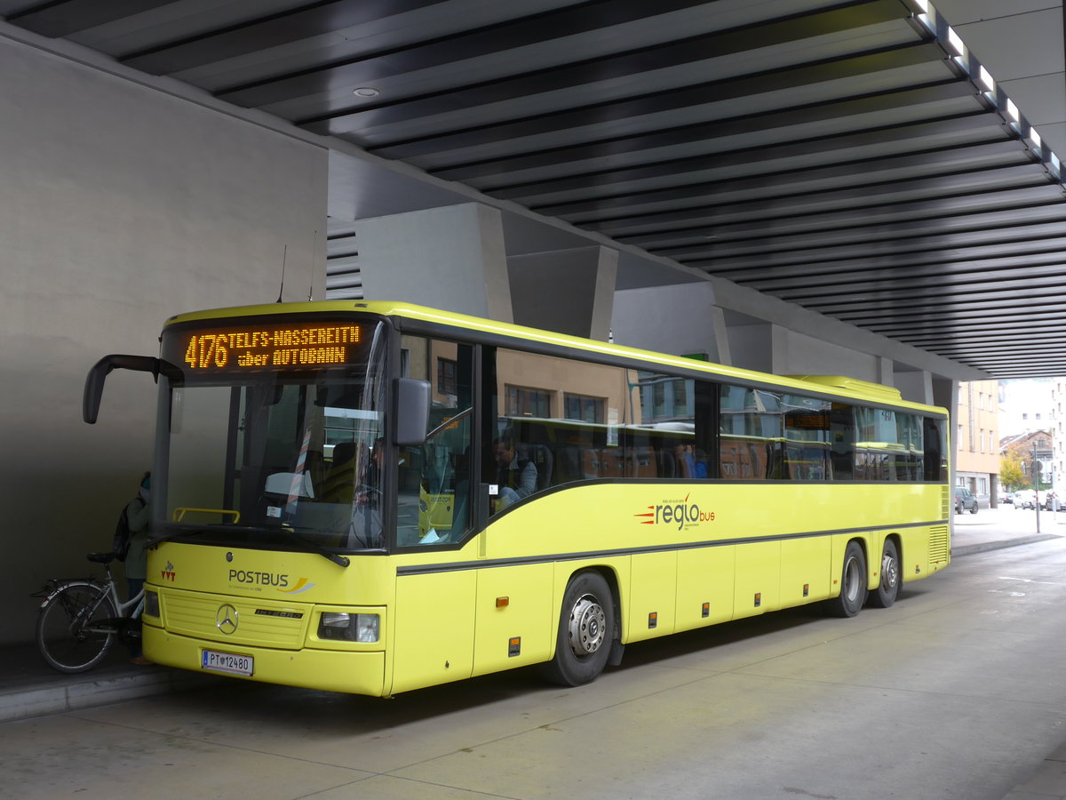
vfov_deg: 35.1
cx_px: 533
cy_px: 400
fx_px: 1263
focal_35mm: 41
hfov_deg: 45.8
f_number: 2.6
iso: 80
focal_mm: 8.4
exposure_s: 1/60
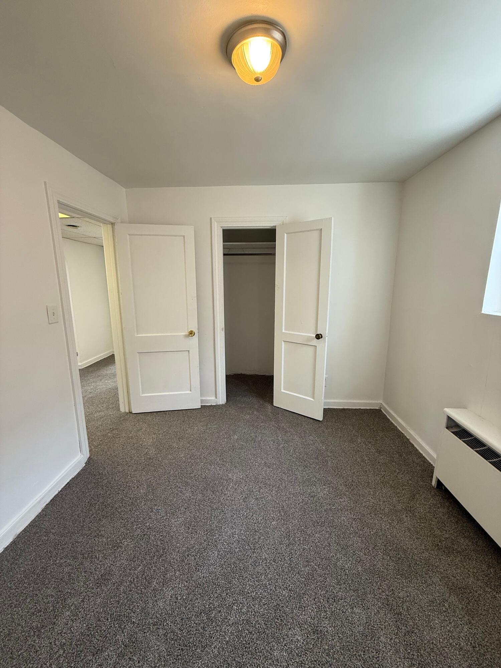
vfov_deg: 102.1
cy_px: 334
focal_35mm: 14
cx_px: 250
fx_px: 270
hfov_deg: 85.7
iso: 200
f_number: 2.2
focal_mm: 2.22
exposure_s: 1/60
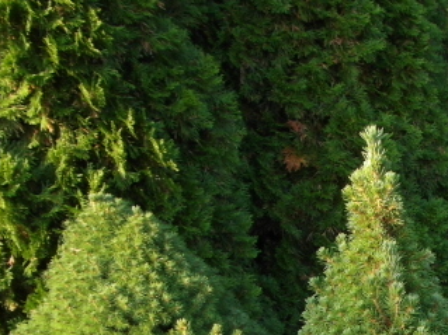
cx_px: 663
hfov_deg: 21.5
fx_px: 996
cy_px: 392
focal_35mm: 77
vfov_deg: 18.2
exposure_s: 1/125
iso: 80
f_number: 3.4
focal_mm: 5.2
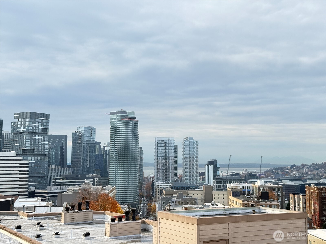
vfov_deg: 30.3
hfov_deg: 39.7
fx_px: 452
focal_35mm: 48
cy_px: 122
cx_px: 163
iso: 80
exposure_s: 1/1307
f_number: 1.78
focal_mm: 6.76
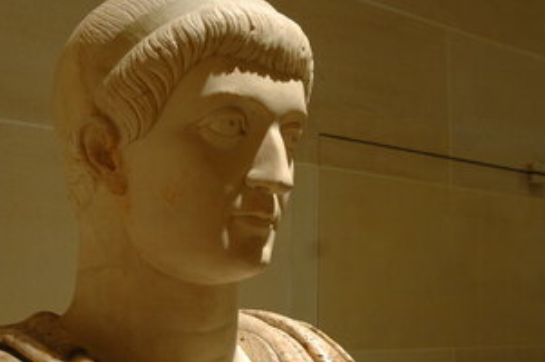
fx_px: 828
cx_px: 232
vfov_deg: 24.7
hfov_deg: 36.4
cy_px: 192
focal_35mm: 55
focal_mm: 25
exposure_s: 1/8
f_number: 3.8
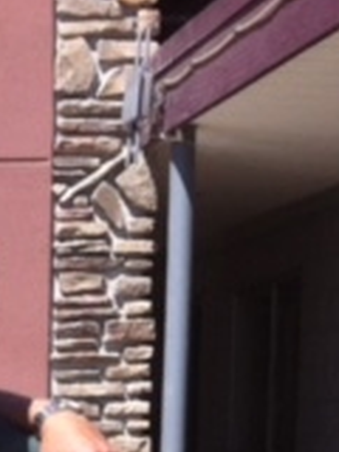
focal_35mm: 140
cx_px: -243
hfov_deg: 10.1
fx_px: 1828
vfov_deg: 12.8
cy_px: 825
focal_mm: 3.85
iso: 80
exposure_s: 1/1040
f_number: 2.8
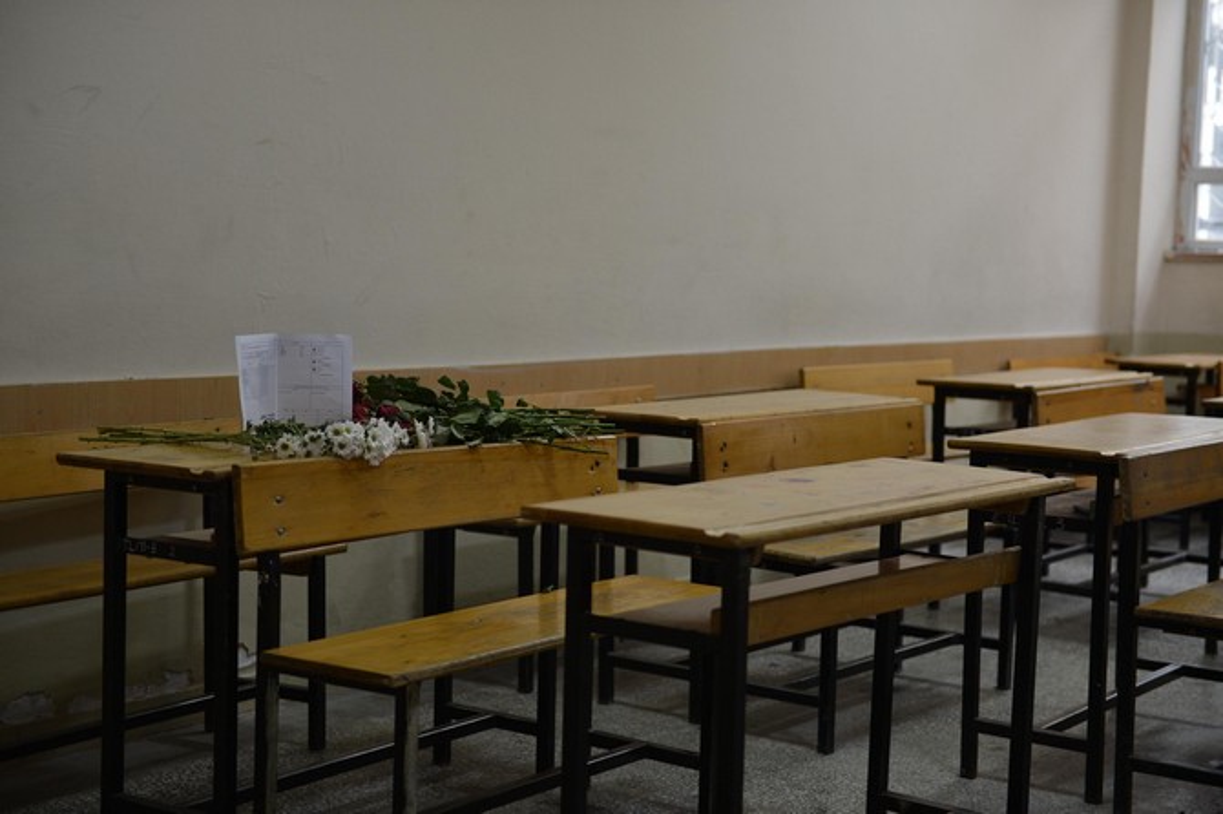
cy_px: 407
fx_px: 1969
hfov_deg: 34.5
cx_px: 612
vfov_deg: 23.4
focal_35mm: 58
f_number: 2.8
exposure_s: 1/100
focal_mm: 58
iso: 640
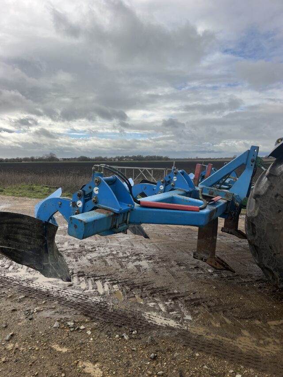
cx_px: 142
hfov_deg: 53.1
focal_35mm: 26
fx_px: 283
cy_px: 188
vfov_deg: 67.3
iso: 50
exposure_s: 1/3876
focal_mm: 5.1
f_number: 1.6
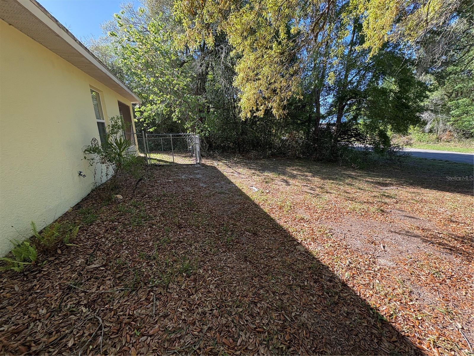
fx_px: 192
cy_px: 178
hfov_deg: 102.1
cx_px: 237
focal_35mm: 14
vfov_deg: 85.7
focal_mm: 2.22
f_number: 2.2
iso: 50
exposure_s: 1/258
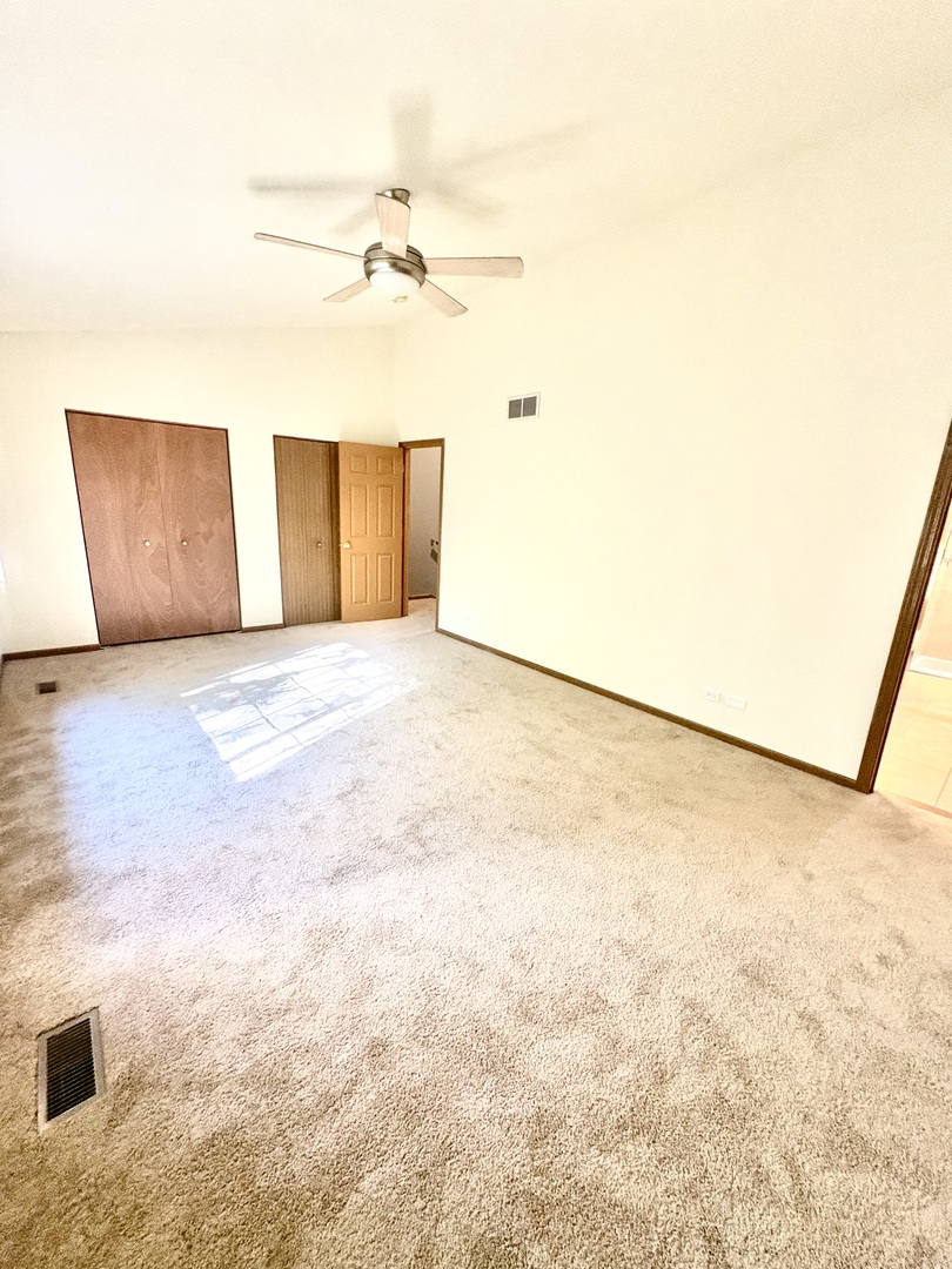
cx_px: 476
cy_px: 634
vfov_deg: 102.1
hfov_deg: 85.7
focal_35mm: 14
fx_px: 513
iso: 400
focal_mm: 2.22
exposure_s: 1/60
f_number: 2.2
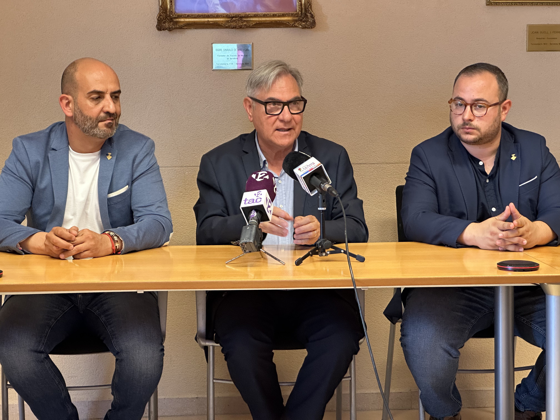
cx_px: 280
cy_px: 210
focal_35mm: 77
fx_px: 1246
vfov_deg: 19.1
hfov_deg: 25.3
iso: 320
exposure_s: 1/50
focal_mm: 9
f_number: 2.8
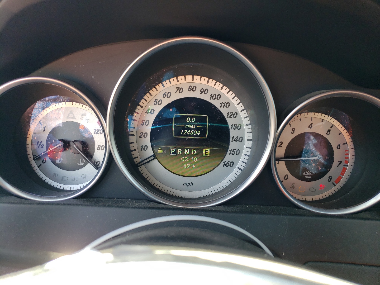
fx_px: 285
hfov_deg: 67.3
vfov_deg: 53.1
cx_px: 190
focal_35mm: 26
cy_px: 142
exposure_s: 1/233
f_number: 1.5
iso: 50
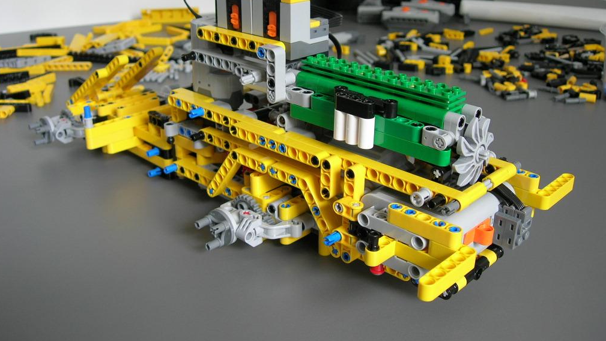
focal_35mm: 42
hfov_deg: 48.3
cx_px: 300
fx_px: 675
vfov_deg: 28.3
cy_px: 140
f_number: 2.8
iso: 64
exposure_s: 1/19.1
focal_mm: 7.8
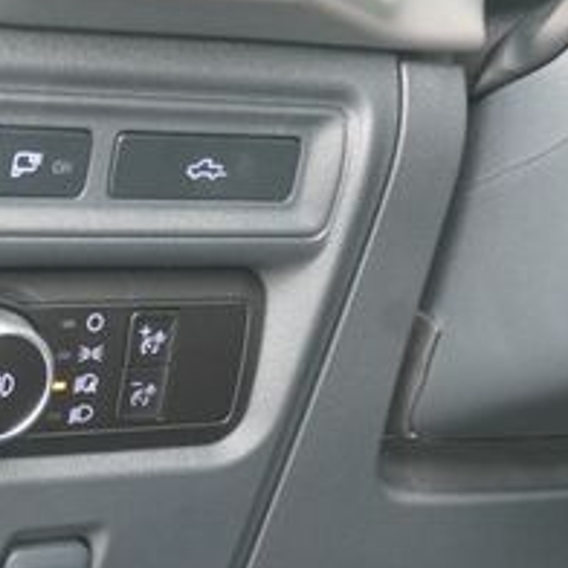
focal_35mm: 112
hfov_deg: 15.5
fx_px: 2086
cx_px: 319
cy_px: 403
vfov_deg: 15.5
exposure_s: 1/160
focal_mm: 27
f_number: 4.5
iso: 2500
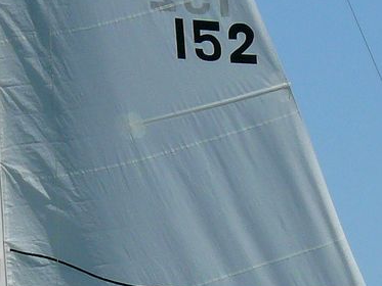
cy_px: 584
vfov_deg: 1.6
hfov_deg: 2.1
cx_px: 163
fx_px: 10222
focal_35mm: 926
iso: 100
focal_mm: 35.9
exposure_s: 1/1000
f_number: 5.6
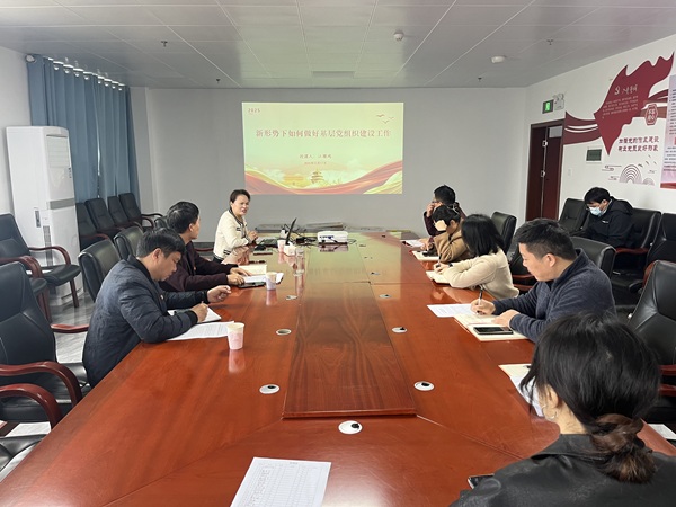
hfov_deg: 67.3
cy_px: 254
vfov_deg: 53.1
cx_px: 338
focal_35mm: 26
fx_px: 508
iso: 100
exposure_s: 1/50
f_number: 1.6
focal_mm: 5.1
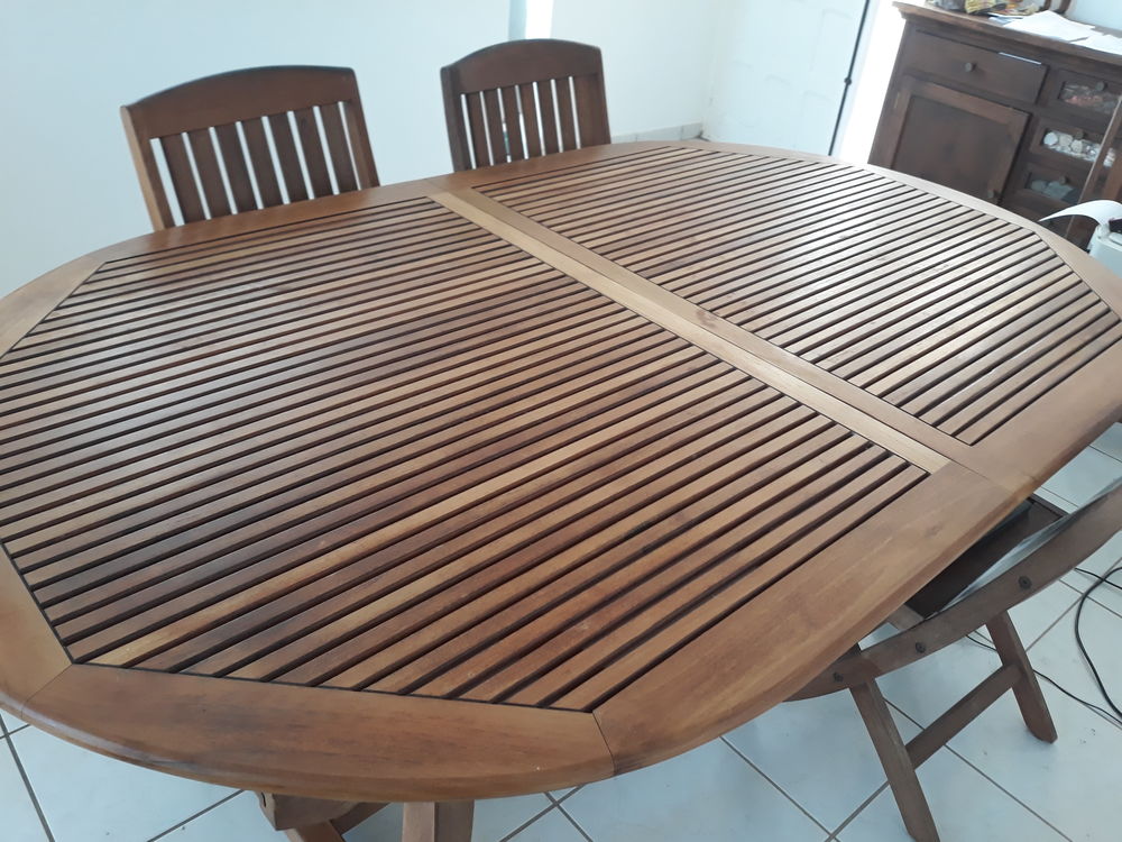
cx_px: 561
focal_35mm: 27
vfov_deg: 51.4
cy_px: 421
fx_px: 875
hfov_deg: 65.3
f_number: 1.7
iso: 125
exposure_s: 1/50
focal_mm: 3.71
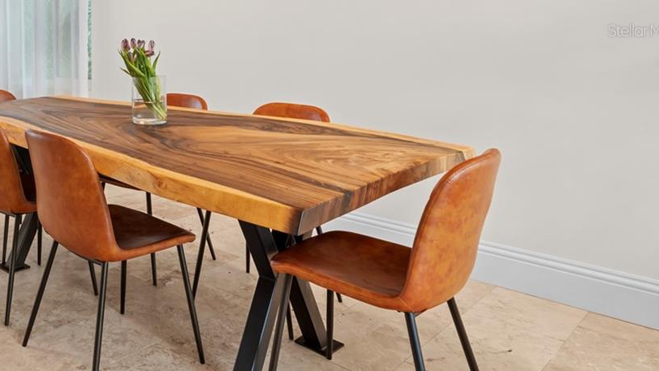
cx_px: 31
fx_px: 577
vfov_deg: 33.6
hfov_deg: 50.5
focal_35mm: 33
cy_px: 30
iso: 250
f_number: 9
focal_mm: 16
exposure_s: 1
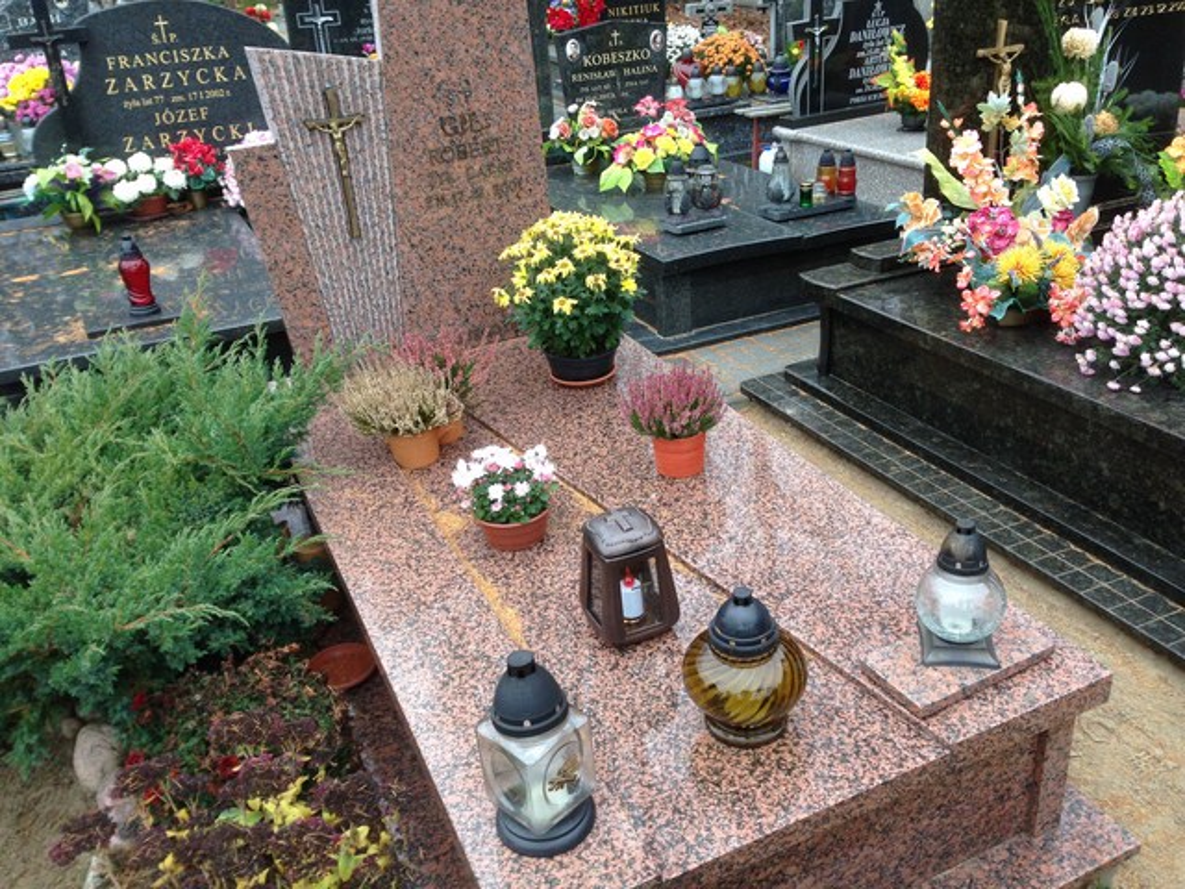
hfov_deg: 55.4
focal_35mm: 33
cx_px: 592
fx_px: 1130
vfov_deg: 42.9
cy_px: 444
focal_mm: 4.12
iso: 80
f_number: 2.4
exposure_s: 1/120
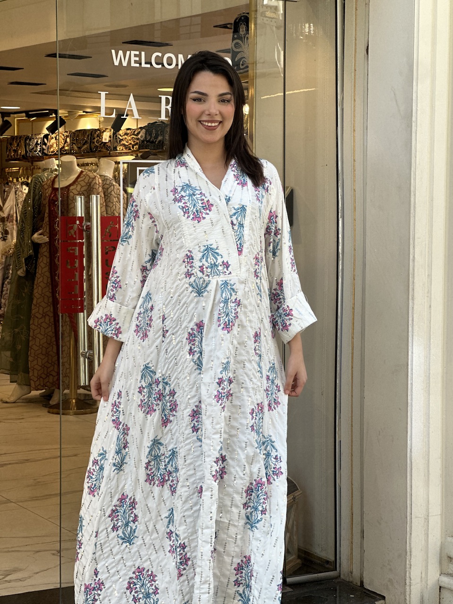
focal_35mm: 77
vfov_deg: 25.3
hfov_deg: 19.1
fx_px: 1344
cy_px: 302
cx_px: 226
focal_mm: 9
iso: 20
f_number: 2.8
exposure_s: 1/124
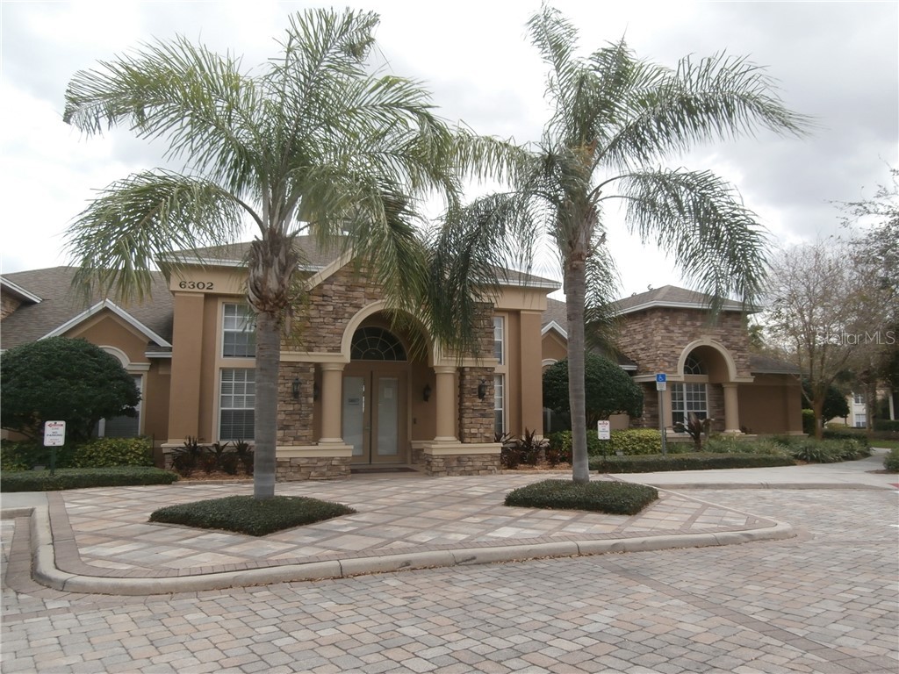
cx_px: 450
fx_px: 623
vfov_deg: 56.8
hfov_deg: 71.6
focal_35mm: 24
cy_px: 337
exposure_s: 1/640
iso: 100
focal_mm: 4.2
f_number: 3
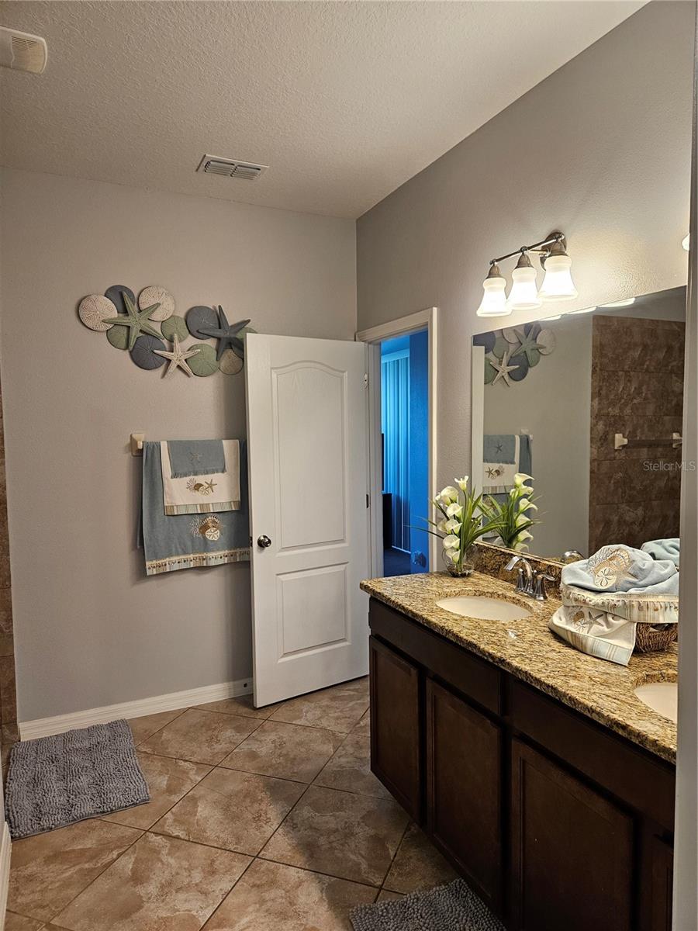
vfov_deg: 73.9
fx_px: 618
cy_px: 466
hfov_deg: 58.9
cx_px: 349
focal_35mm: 23
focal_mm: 5.4
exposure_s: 1/120
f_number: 1.8
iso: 160
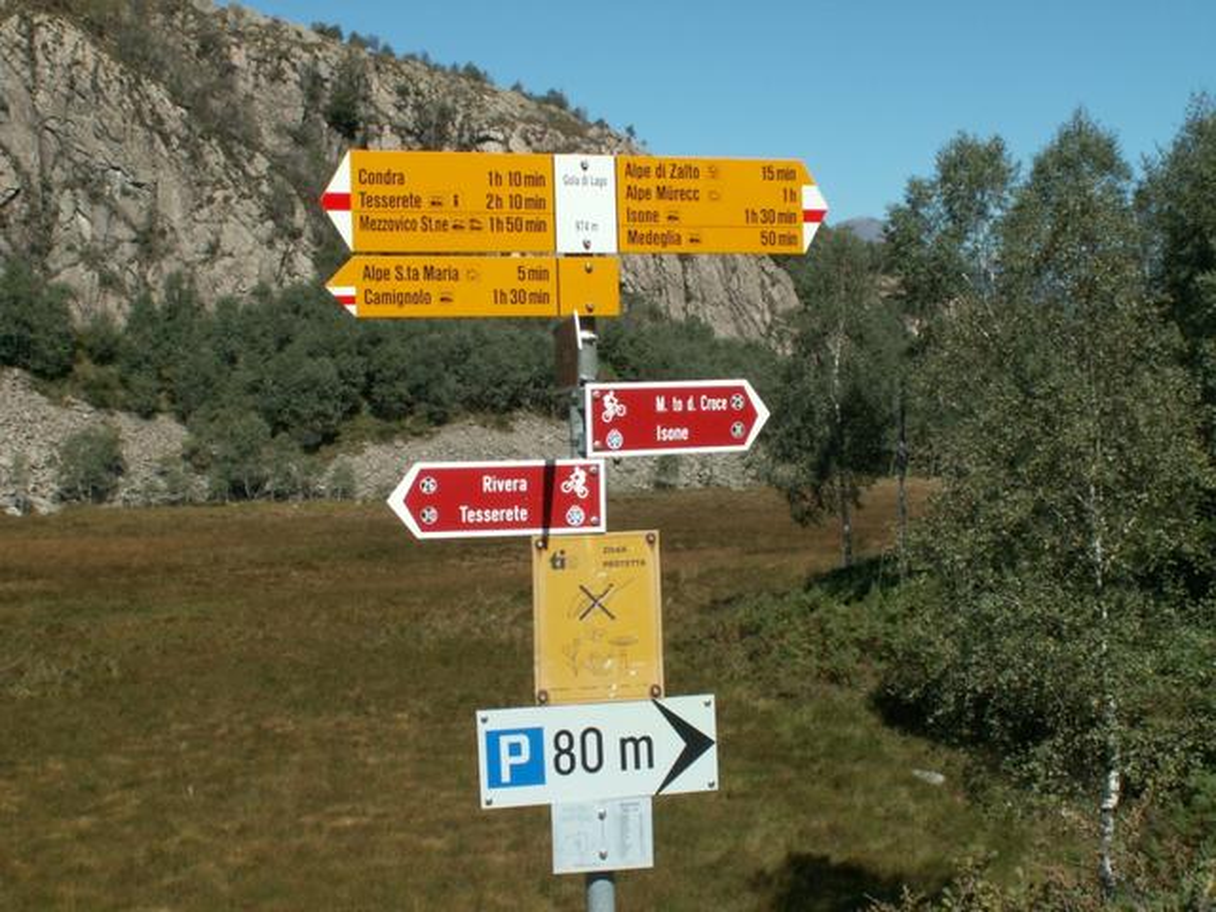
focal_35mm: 53
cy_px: 456
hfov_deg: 36.2
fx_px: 1862
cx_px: 608
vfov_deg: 27.5
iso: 50
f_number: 8
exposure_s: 1/200
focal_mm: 8.79
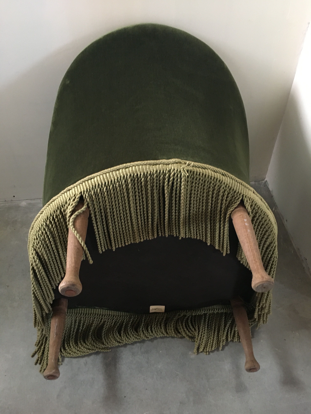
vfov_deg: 61.7
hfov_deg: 48.2
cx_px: 156
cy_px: 207
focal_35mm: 29
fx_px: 347
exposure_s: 1/17
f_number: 2.2
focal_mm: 4.15
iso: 400
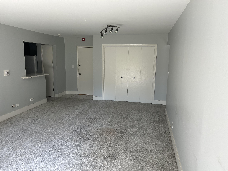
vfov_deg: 53.1
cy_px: 86
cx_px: 114
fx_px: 171
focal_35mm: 26
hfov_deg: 67.3
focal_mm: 5.7
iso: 80
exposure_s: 1/121
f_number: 1.5
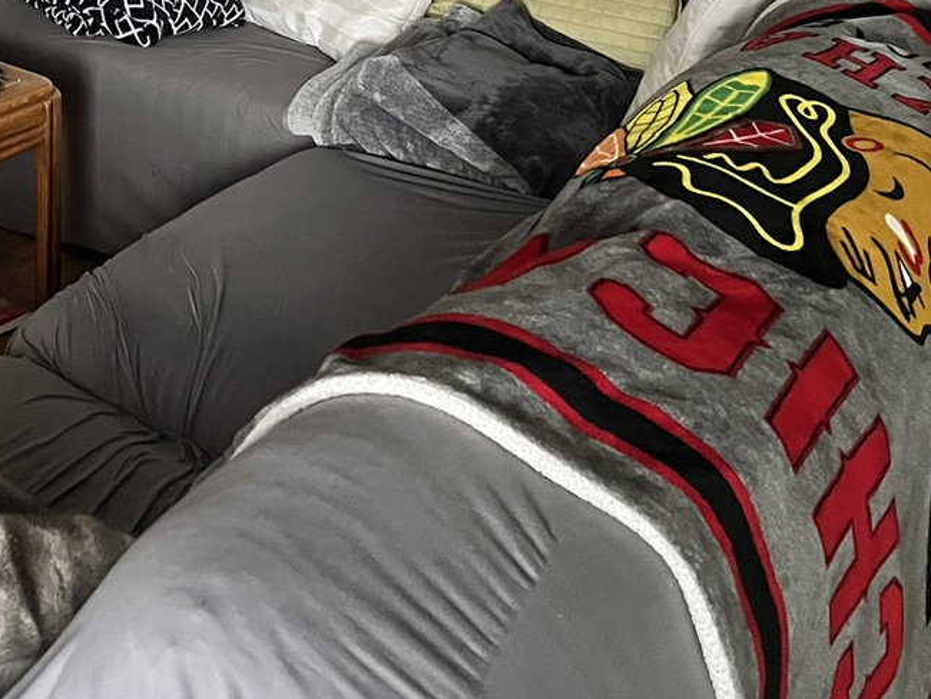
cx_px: 14
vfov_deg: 21.7
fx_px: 1722
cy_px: -79
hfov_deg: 28.5
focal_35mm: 64
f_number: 1.6
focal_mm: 5.1
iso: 640
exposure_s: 1/30
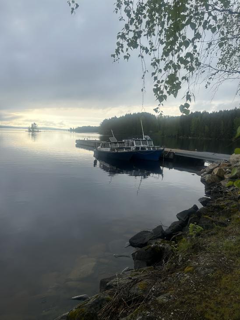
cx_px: 120
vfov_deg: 67.3
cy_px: 160
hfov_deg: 53.1
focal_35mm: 26
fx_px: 240
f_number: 1.5
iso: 50
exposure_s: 1/2165
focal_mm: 5.7
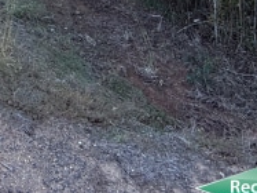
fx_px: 356
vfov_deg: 23.8
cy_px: -98
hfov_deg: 36.4
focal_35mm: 48
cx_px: 11
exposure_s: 1/203
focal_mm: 2.22
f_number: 2.2
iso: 64
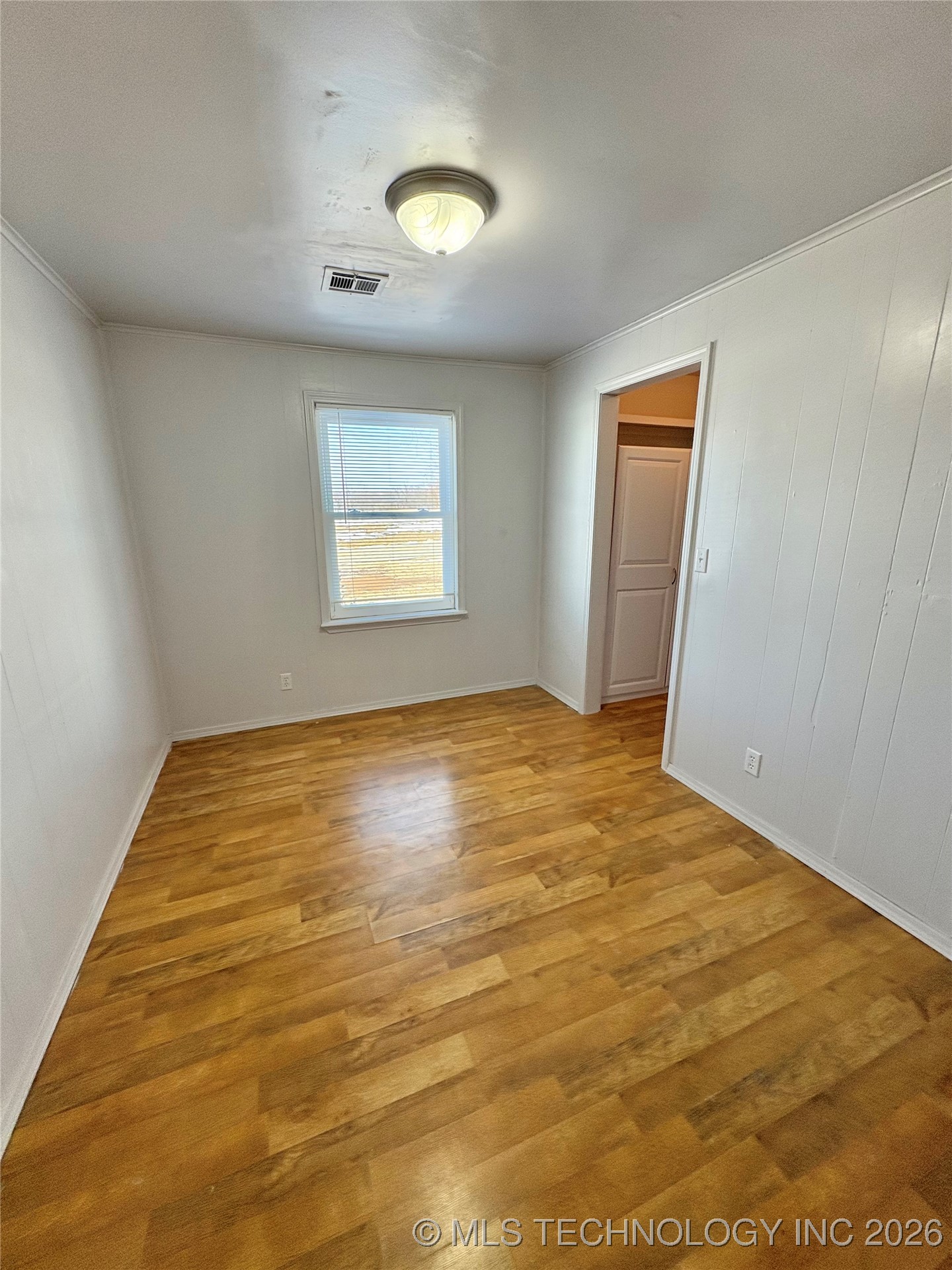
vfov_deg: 102.1
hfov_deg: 85.7
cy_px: 635
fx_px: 513
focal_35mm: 14
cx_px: 476
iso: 125
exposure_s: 1/120
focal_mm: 2.22
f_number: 2.2
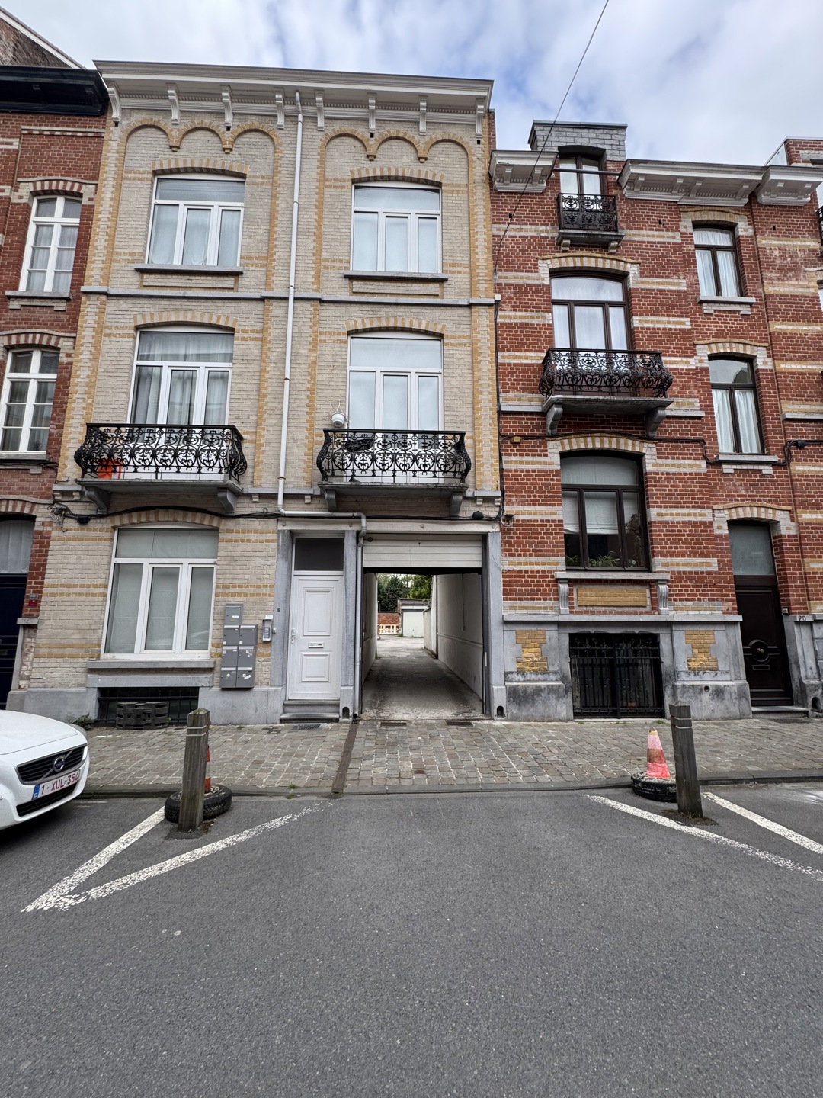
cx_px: 412
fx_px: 444
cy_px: 549
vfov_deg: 102.1
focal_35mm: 14
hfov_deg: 85.7
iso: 40
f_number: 2.2
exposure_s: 1/479
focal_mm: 2.22
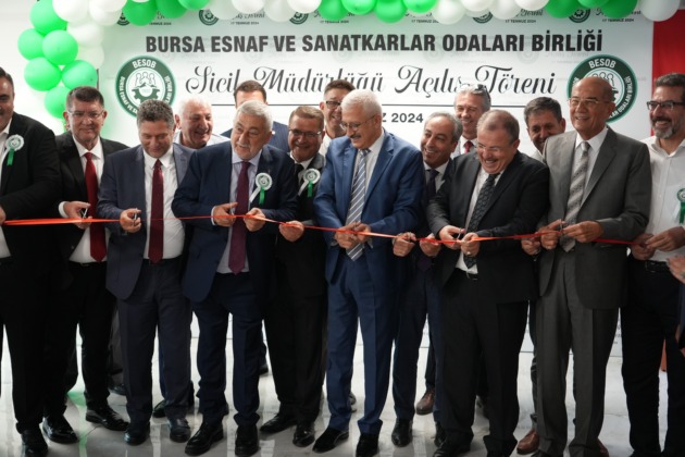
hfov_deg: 44.5
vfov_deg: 30.5
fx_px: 837
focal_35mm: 44
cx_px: 342
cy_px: 228
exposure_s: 1/80
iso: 2000
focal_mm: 44
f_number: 4
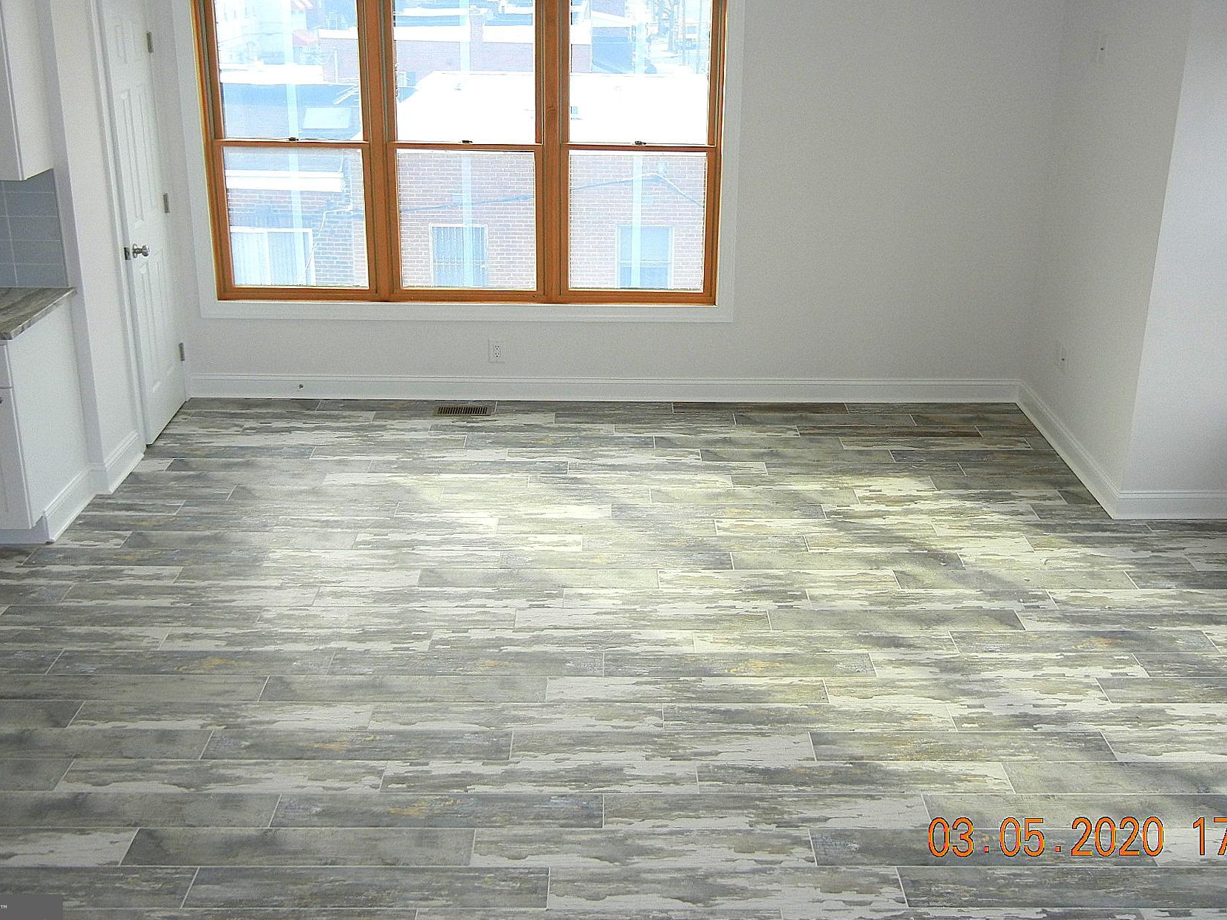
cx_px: 635
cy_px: 387
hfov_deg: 50.1
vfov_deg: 38.6
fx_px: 1311
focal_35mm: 37
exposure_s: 1/238
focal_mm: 5.4
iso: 160
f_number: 3.5
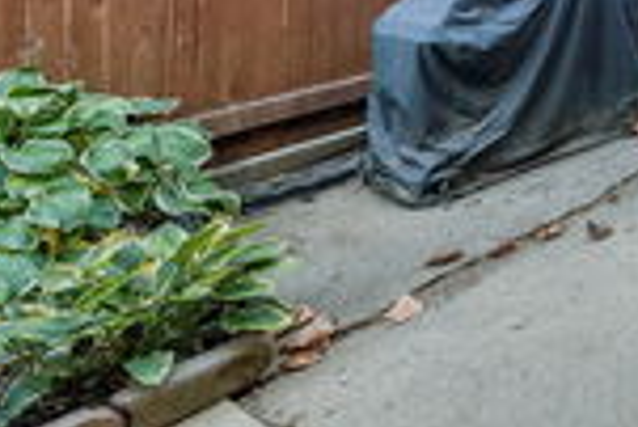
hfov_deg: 32.6
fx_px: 674
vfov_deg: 28.2
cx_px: 885
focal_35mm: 38
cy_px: -144
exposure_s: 1/40
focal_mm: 12
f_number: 9
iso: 200
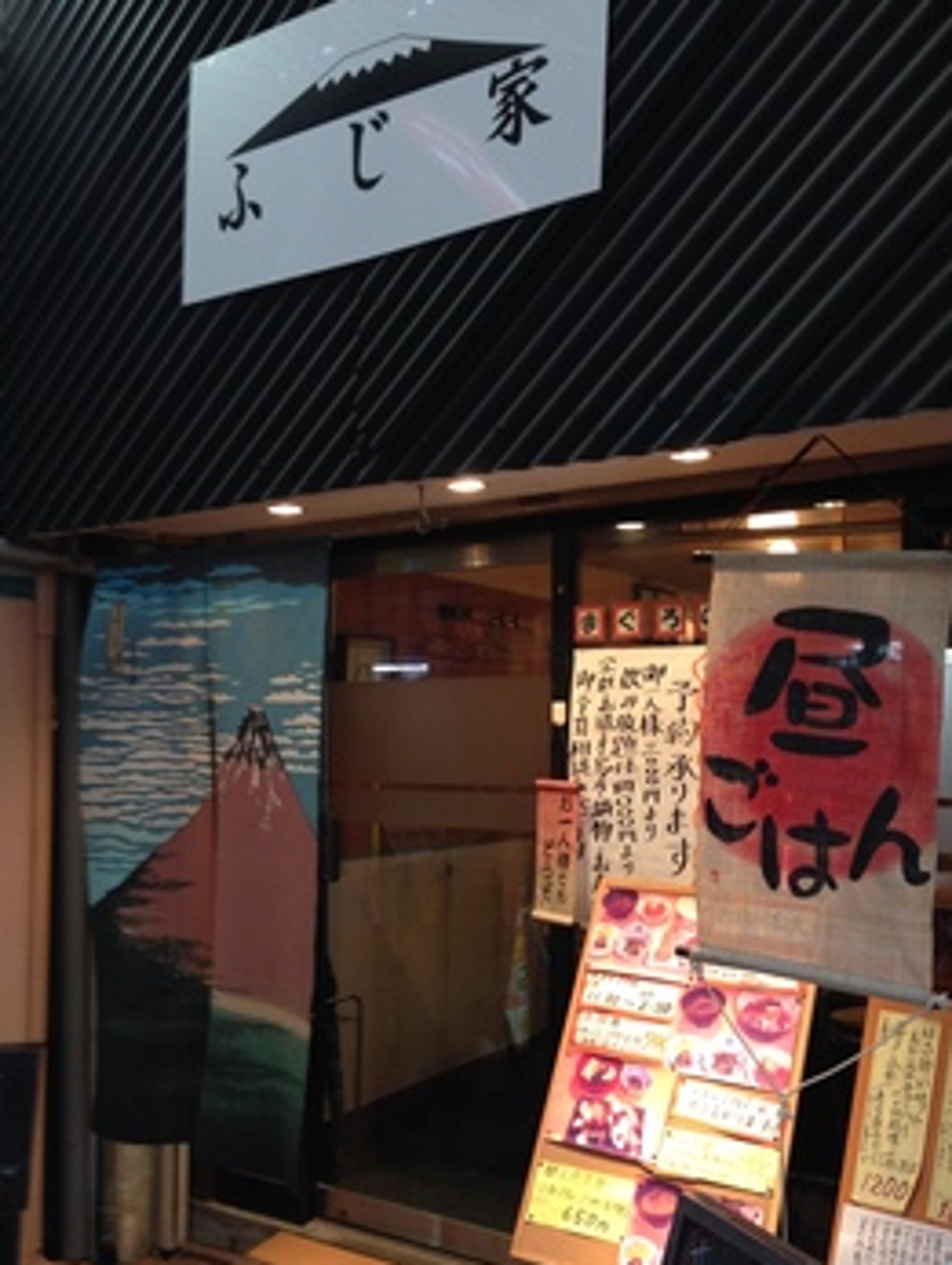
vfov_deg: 48.8
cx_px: 511
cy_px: 718
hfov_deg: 37.8
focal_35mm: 38
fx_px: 1391
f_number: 2.4
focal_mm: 4.12
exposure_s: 1/20
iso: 80
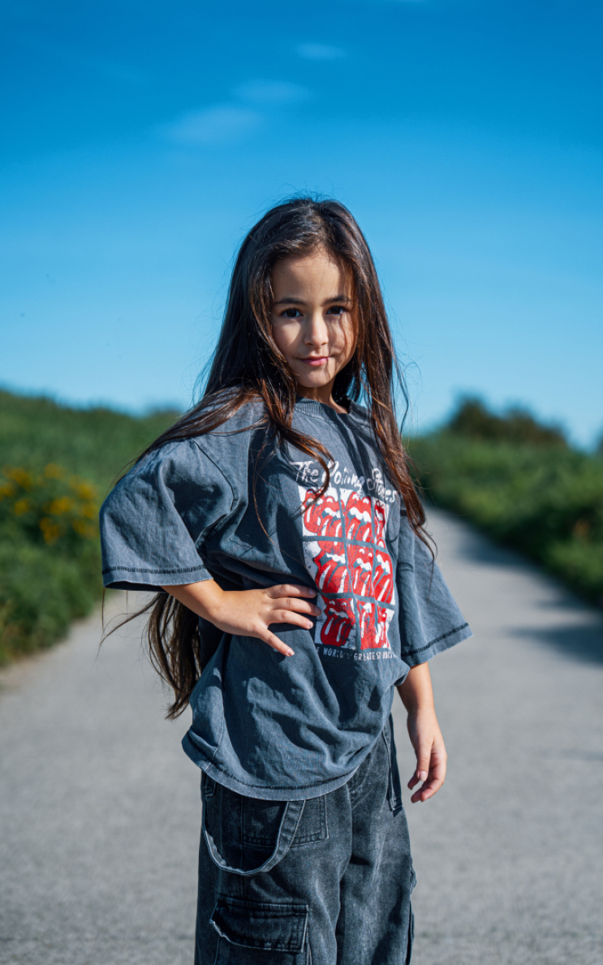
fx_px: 1893
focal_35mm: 72
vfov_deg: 28.6
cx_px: 304
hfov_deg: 18.1
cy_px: 485
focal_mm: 70
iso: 160
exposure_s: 1/2500
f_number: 2.8
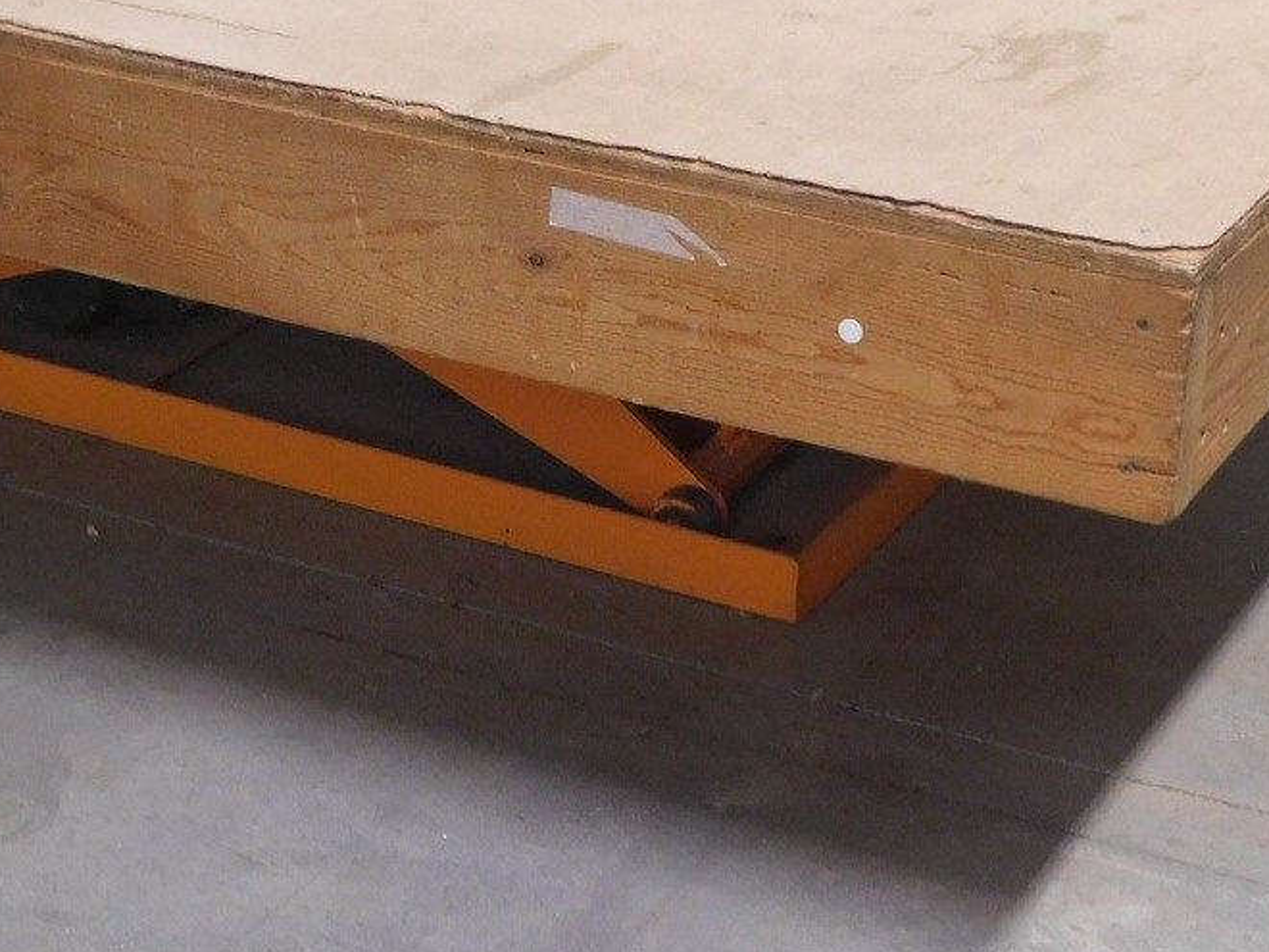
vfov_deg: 15.2
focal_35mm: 97
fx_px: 3556
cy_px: 206
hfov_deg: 20.2
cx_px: 431
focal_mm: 7.1
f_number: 3.6
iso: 400
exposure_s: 1/13
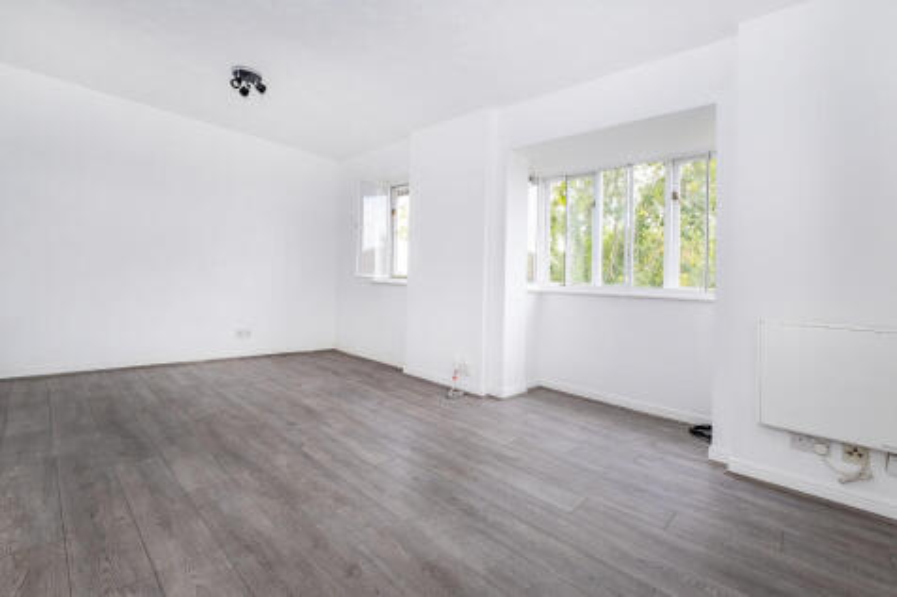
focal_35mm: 15
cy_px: 298
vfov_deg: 77.3
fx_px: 374
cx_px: 448
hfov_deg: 100.4
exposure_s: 1/90
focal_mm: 10
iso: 400
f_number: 6.4
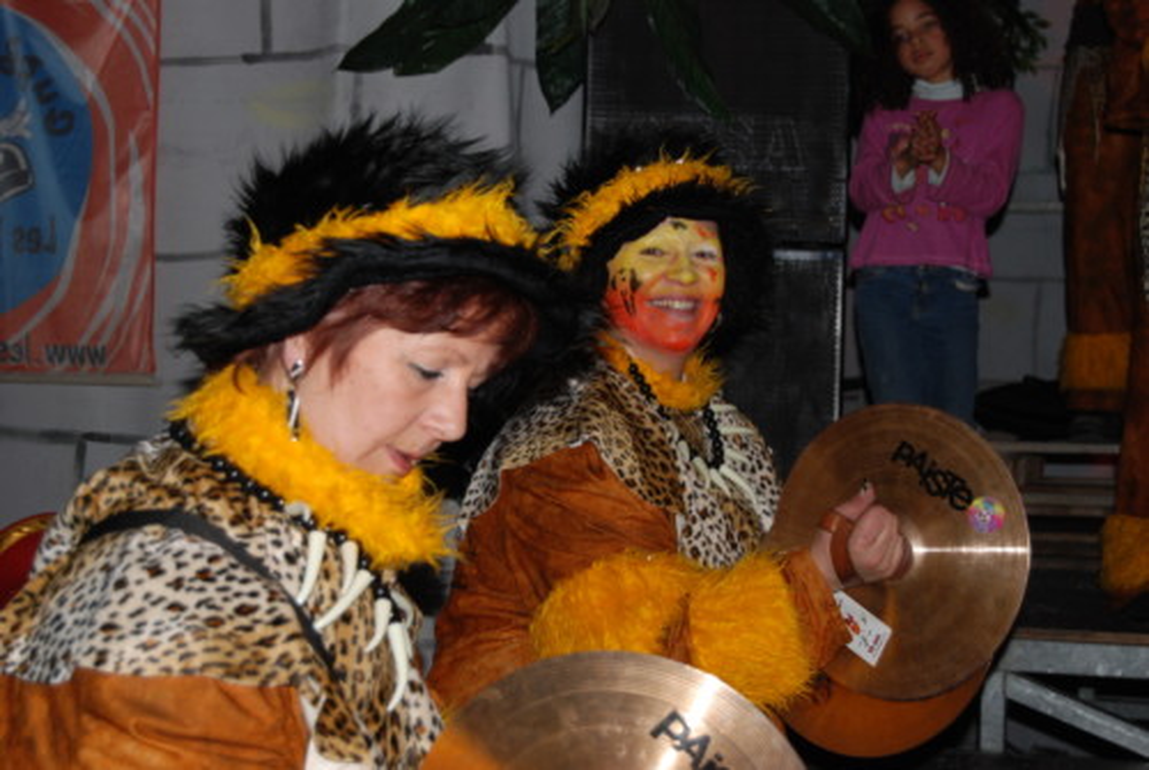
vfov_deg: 19.8
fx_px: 2205
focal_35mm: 69
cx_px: 574
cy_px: 385
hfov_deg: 29.2
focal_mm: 46
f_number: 5.3
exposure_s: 1/60
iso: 200
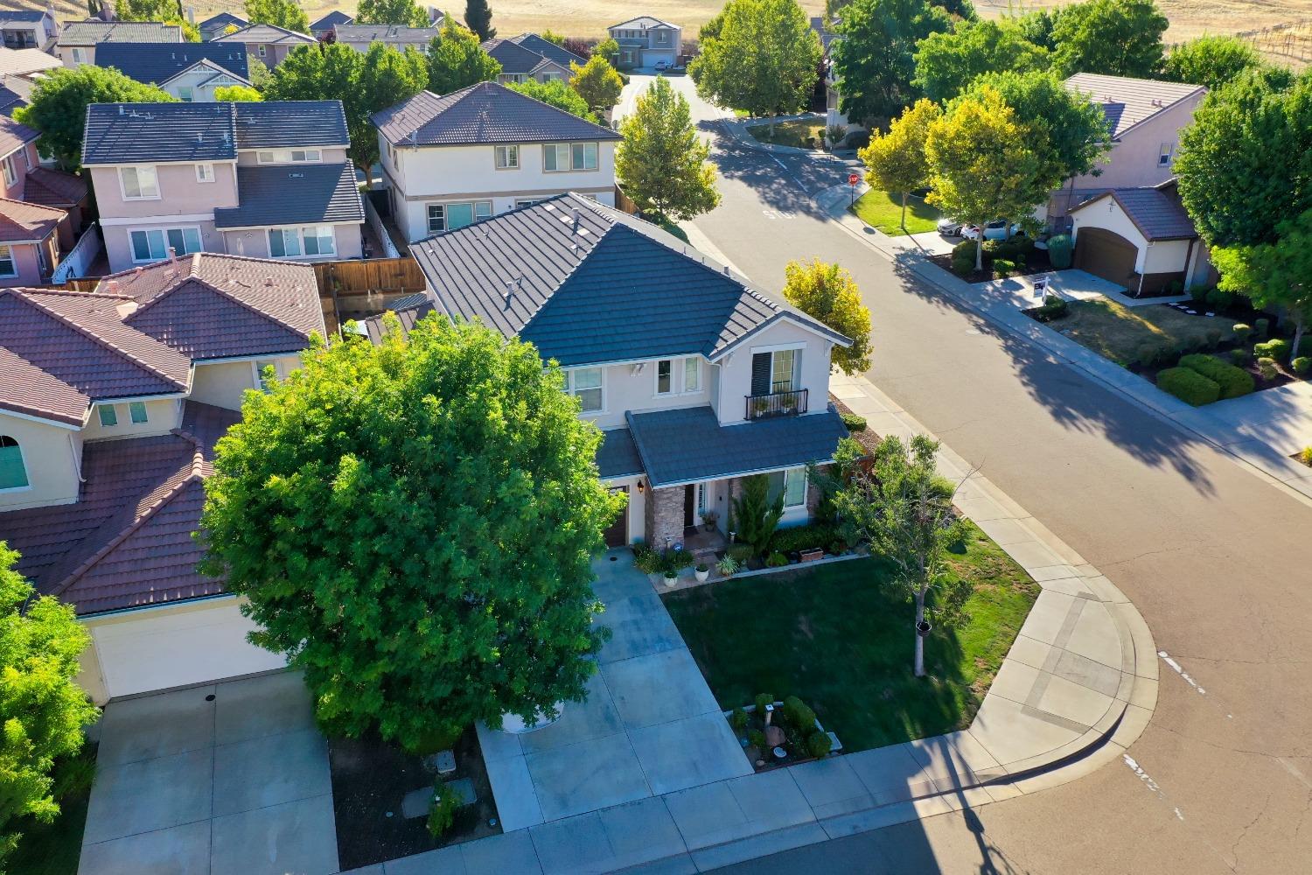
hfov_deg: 65.5
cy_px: 438
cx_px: 656
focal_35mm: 28
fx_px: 1020
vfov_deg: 46.4
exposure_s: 1/200
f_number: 4.5
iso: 100
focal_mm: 10.26
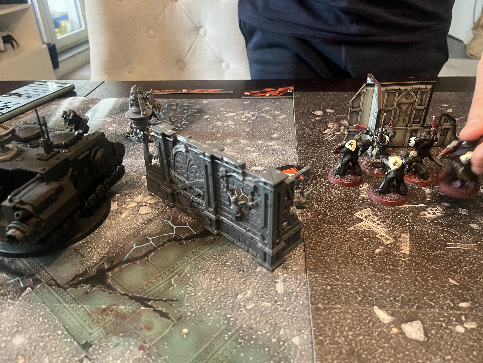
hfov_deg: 67.3
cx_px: 242
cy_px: 182
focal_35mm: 26
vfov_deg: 53.1
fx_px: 363
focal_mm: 5.1
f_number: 1.6
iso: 400
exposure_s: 1/60
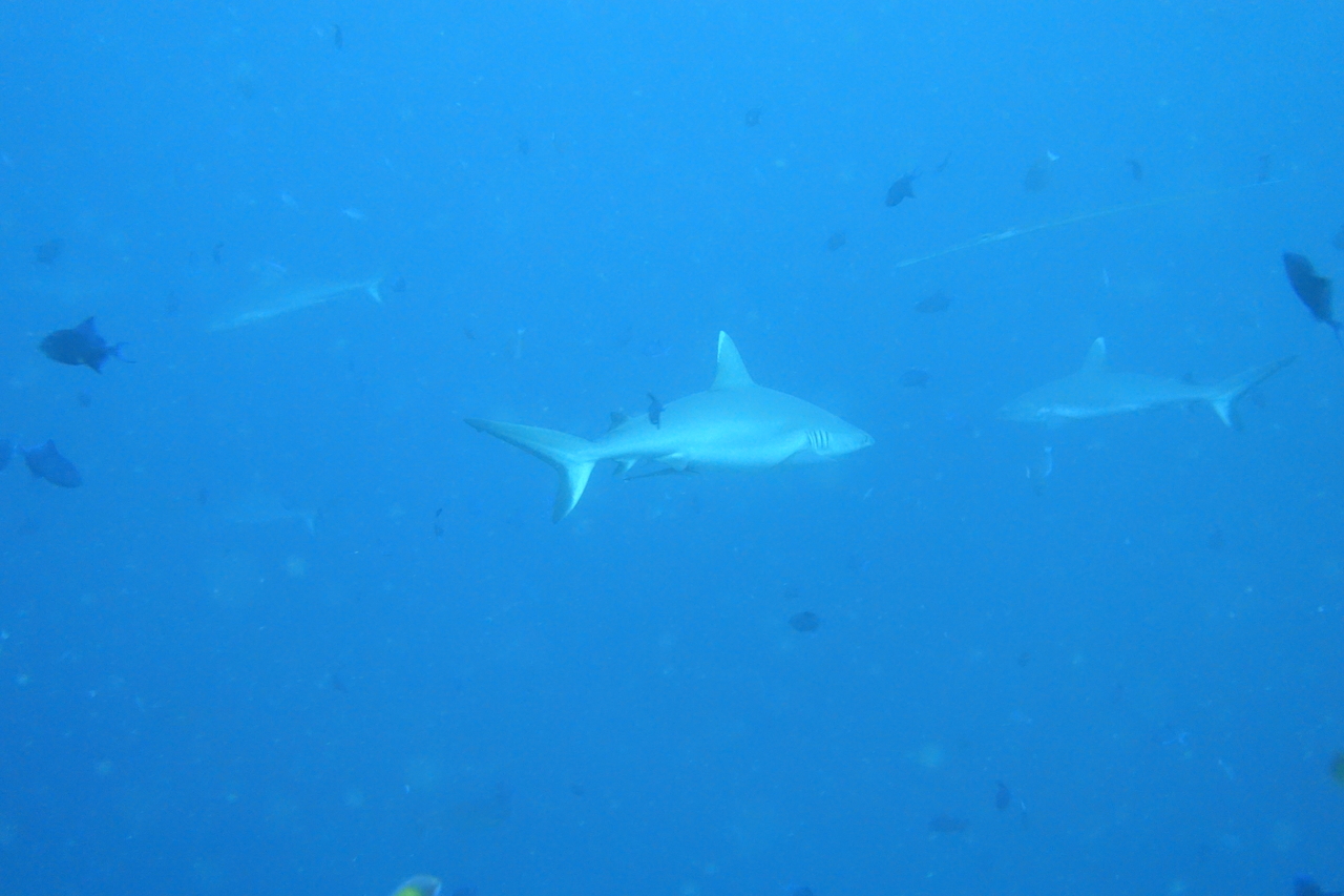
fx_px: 2090
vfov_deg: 24.2
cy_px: 448
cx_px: 672
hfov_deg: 35.6
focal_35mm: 56
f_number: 2.8
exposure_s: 1/60
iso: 1000
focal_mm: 20.43
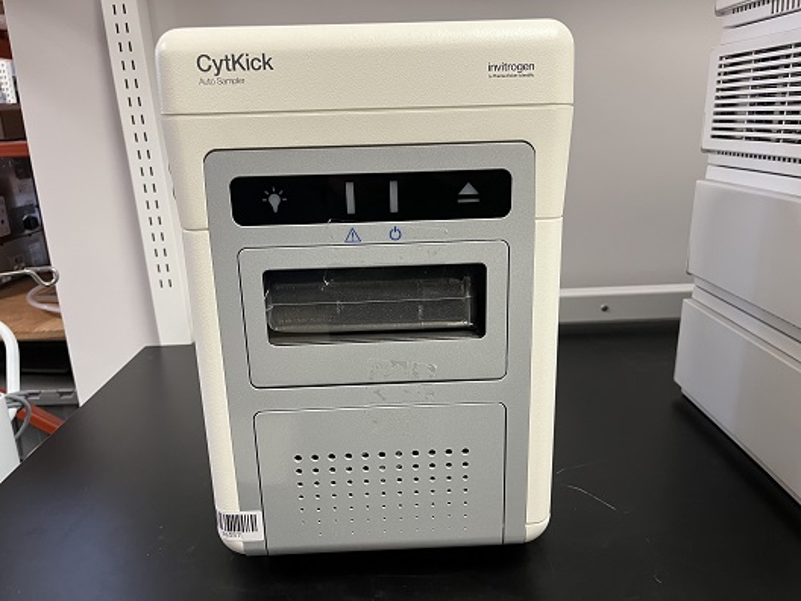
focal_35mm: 26
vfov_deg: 53.1
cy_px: 300
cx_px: 400
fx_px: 602
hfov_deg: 67.3
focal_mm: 5.1
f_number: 1.6
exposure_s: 1/60
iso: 250
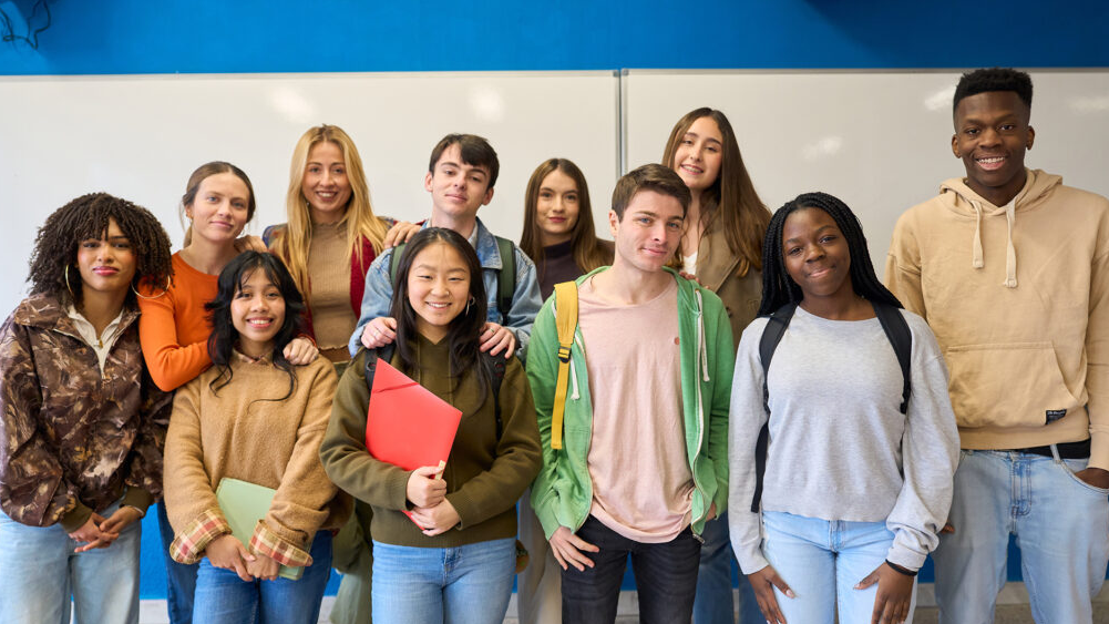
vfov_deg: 38.9
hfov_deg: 64.3
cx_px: 553
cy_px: 324
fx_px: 882
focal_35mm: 30
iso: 1000
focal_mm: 28
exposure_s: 1/250
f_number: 2
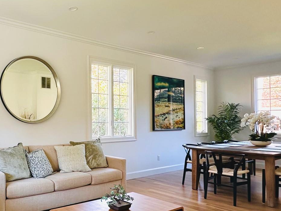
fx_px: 252
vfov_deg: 45.4
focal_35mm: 31
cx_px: 53
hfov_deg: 54.0
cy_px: 118
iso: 160
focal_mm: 2.22
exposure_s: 1/99
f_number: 2.2
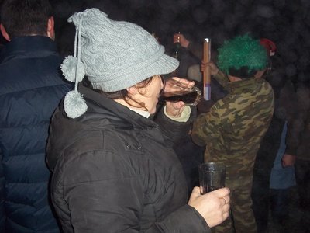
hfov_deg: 51.4
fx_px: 322
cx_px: 155
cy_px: 116
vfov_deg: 39.7
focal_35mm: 36
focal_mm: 6.5
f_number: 3.1
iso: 160
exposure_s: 1/30
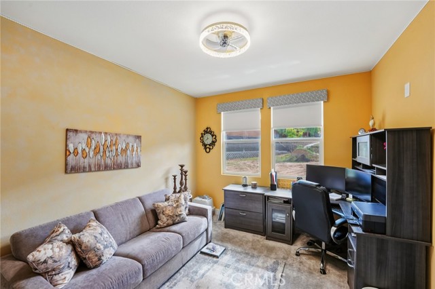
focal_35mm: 14
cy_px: 144
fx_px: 169
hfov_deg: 104.3
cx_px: 218
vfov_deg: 81.1
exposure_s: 1/40
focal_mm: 14
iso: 400
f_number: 8
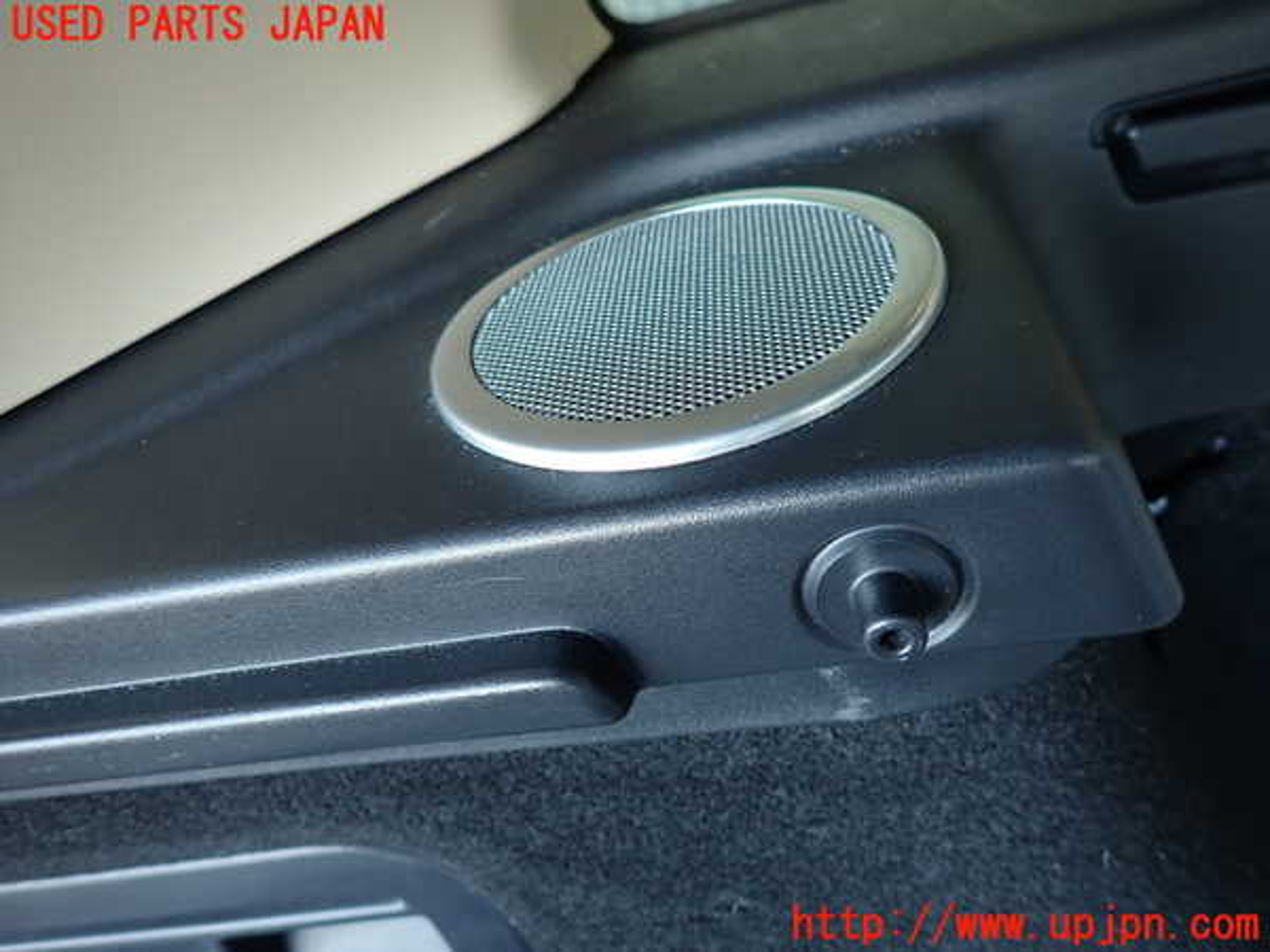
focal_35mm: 25
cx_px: 635
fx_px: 917
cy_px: 476
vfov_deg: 54.9
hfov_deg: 69.4
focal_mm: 4.5
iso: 200
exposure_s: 1/40
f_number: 2
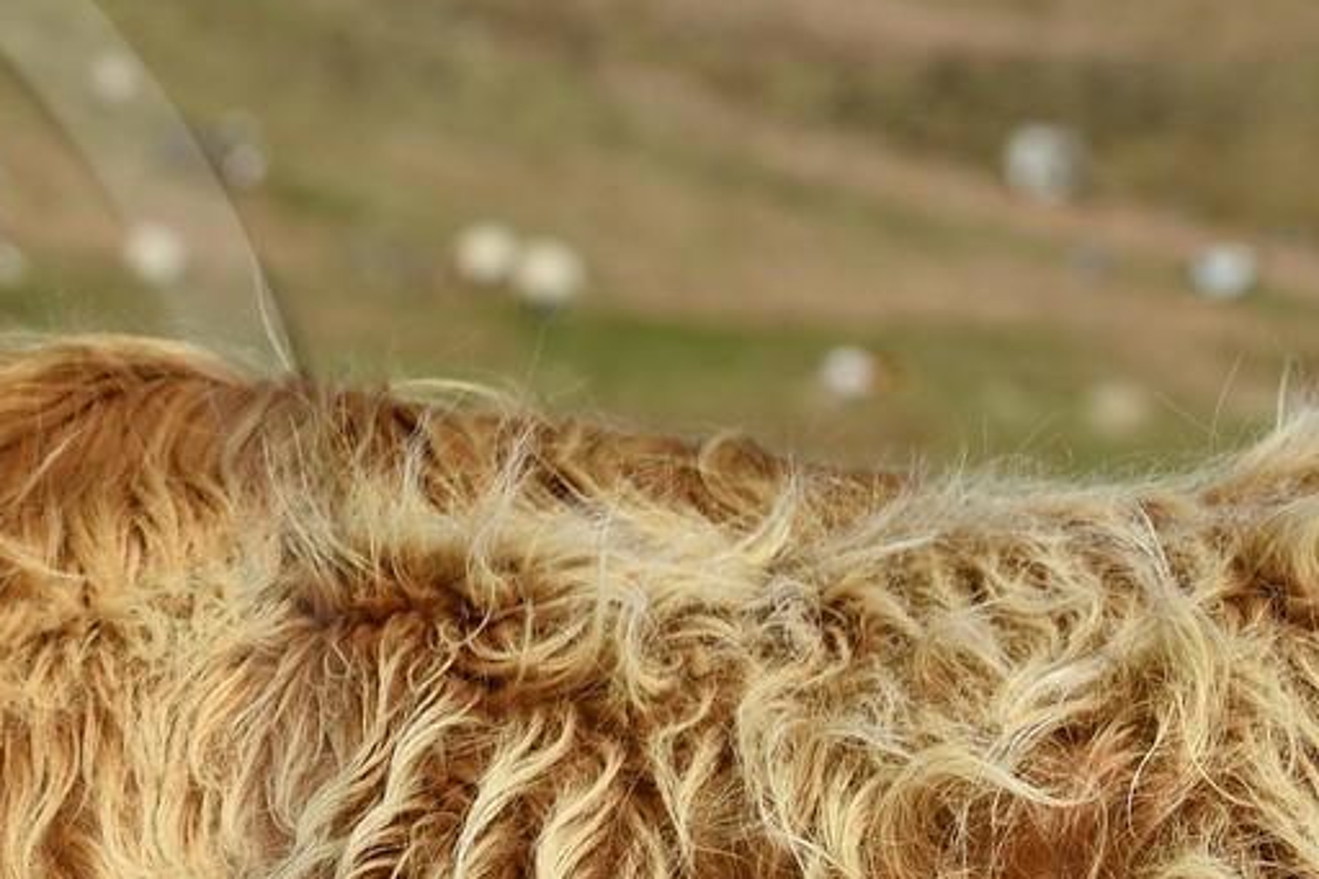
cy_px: 693
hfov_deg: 6.2
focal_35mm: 328
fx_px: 12013
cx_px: -721
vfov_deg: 4.2
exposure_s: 1/640
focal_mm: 105
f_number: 7.1
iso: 200
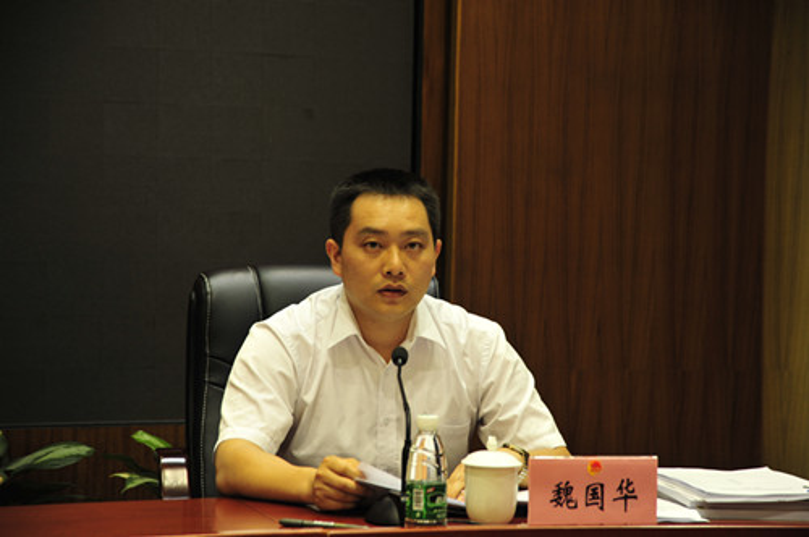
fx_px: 2693
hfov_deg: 17.1
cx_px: 404
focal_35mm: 120
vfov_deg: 11.4
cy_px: 268
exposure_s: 1/60
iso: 800
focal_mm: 120
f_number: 6.3
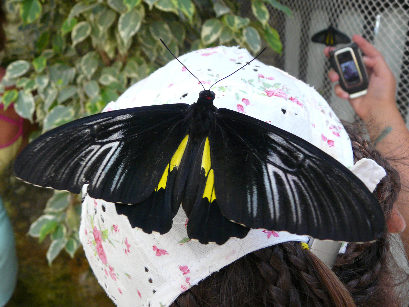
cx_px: 204
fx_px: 390
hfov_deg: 55.4
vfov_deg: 42.9
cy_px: 154
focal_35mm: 33
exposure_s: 1/40
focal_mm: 5.4
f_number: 2.8
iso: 160
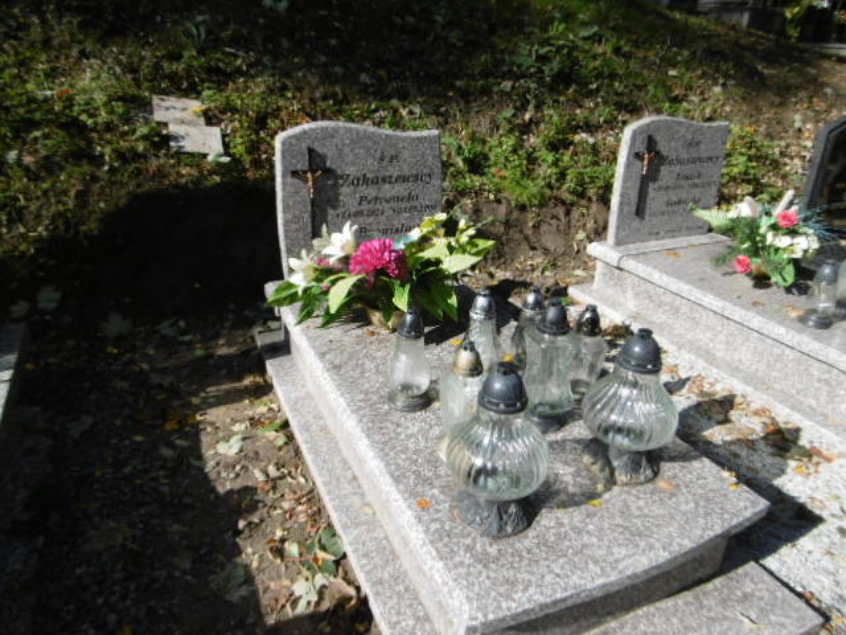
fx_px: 587
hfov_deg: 71.6
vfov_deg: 56.8
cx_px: 423
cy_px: 318
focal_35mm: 24
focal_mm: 4.3
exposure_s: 1/640
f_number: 3.1
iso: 100
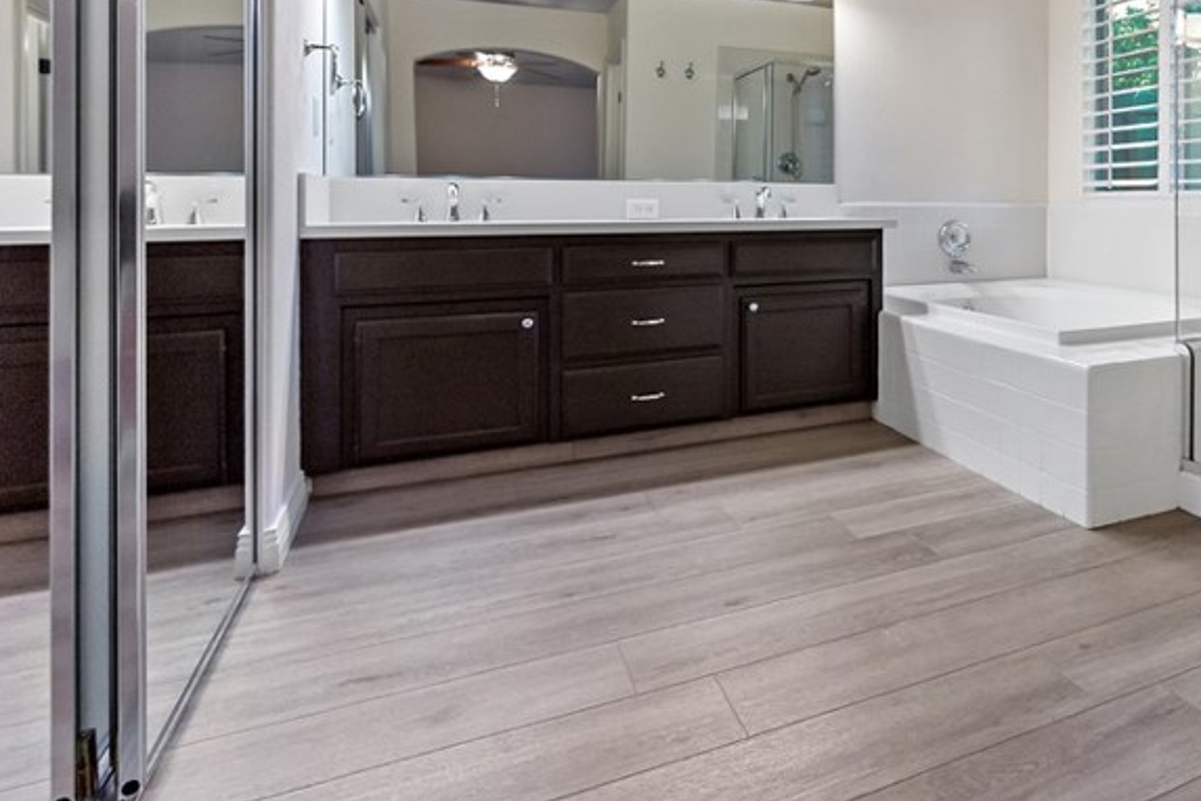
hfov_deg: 64.8
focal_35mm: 25
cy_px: 202
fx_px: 834
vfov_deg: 49.3
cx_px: 970
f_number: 4
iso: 1000
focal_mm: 14
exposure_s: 1/160
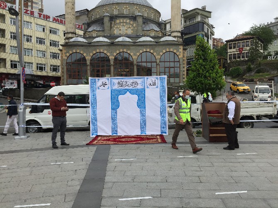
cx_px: 139
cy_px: 104
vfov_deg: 48.2
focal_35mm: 29
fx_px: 233
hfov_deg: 61.7
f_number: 2.2
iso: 32
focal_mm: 4.15
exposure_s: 1/1236
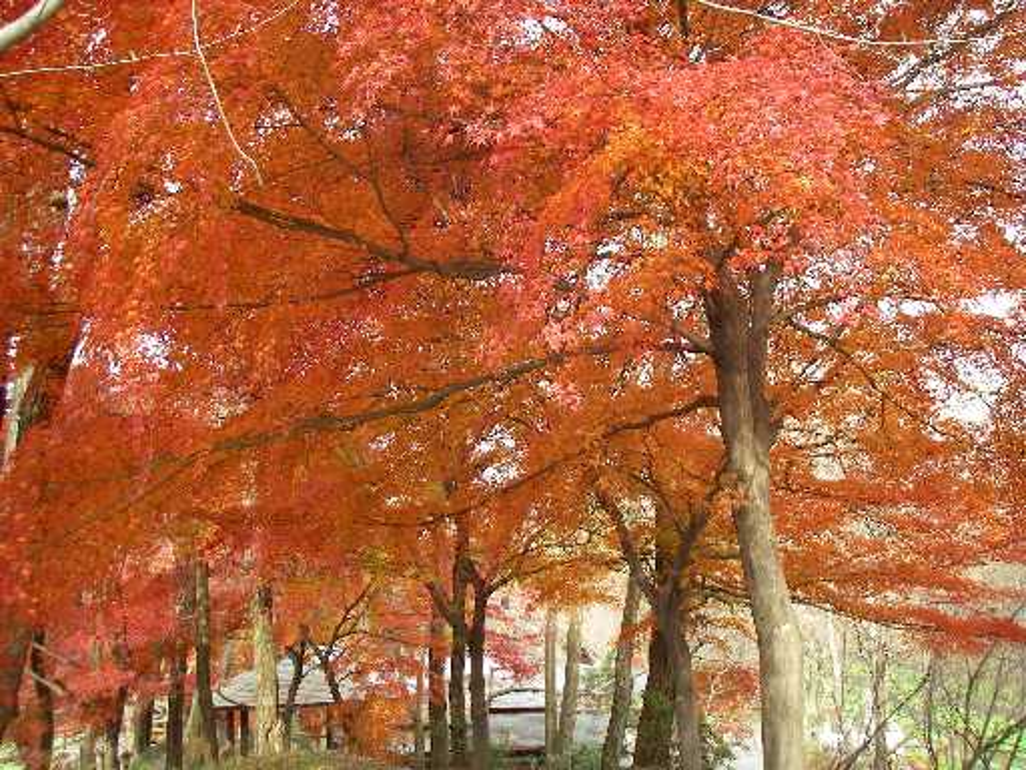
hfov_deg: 49.0
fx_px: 1126
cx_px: 513
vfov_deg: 37.7
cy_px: 385
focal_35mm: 38
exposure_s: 1/50
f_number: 3.3
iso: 64
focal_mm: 6.3
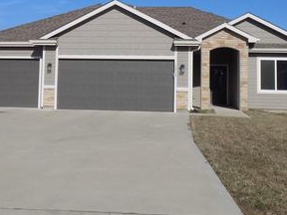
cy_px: 40
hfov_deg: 36.8
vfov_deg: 27.4
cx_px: 133
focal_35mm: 52
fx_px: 431
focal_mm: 5.3
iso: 80
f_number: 10.6
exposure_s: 1/160
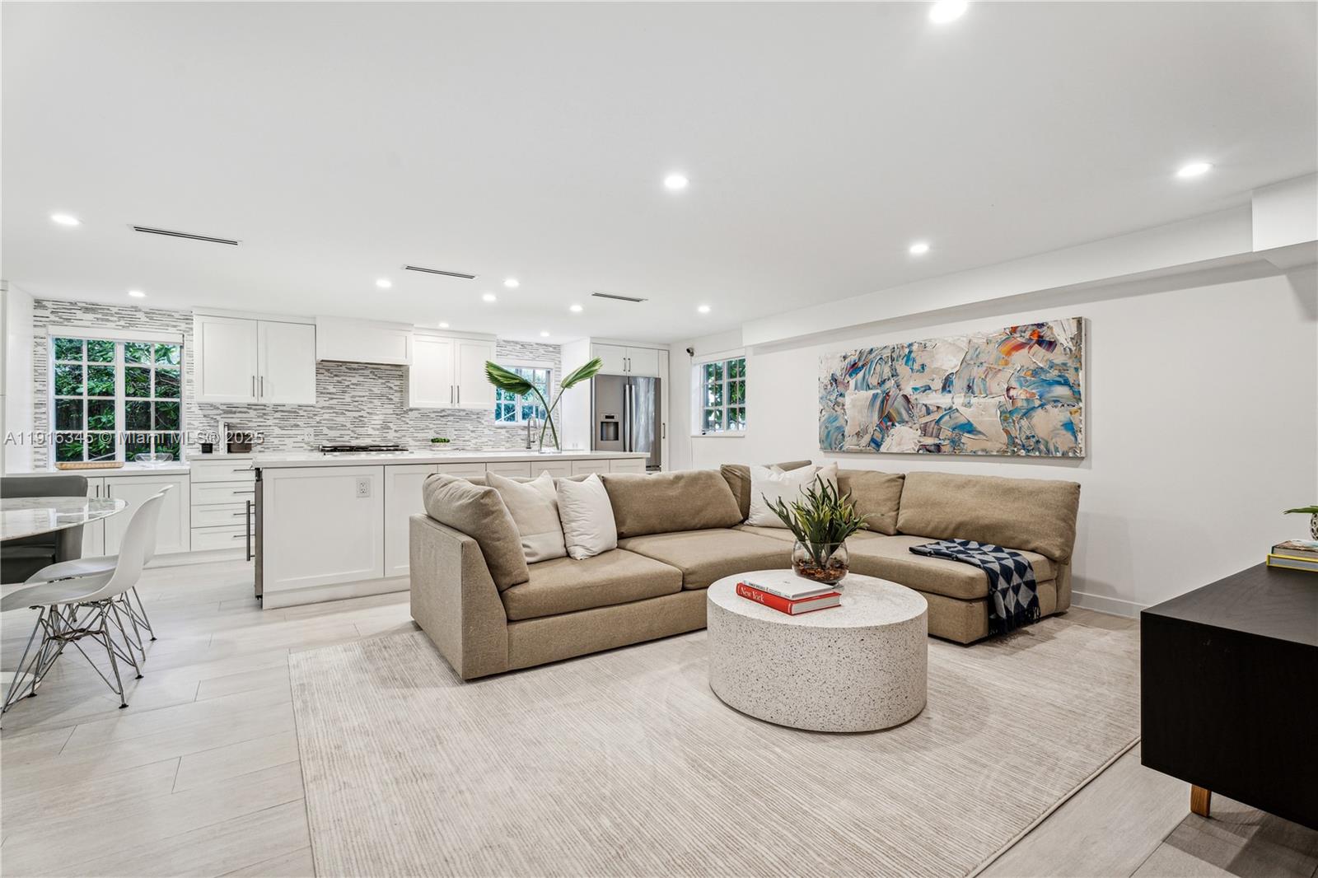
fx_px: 586
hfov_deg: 96.7
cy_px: 439
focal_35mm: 16
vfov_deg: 73.7
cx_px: 659
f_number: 8
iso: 400
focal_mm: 16
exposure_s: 1/10
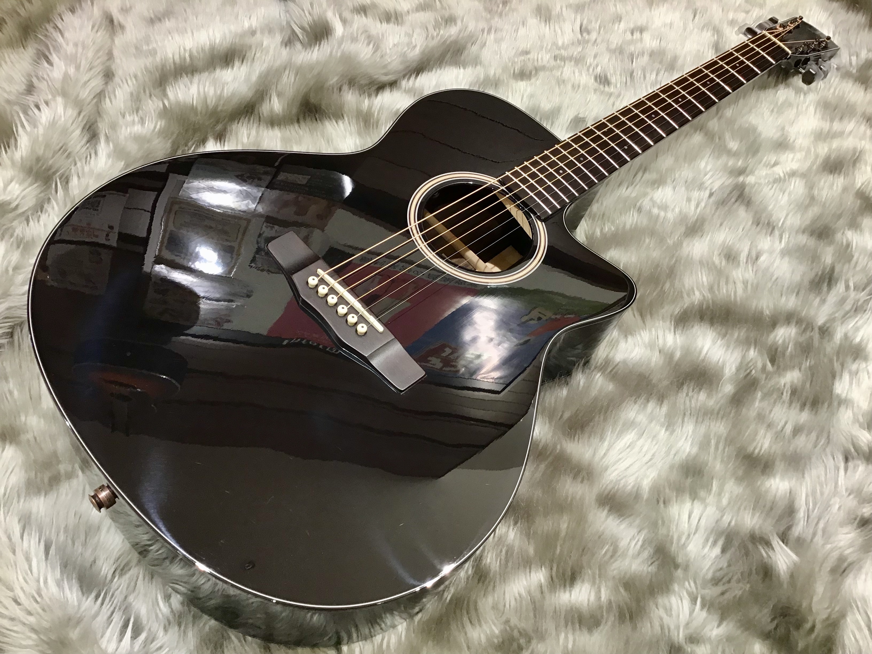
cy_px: 327
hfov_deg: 58.4
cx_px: 436
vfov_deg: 45.4
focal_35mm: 31
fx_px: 781
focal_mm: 3.3
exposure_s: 1/30
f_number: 2.4
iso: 50
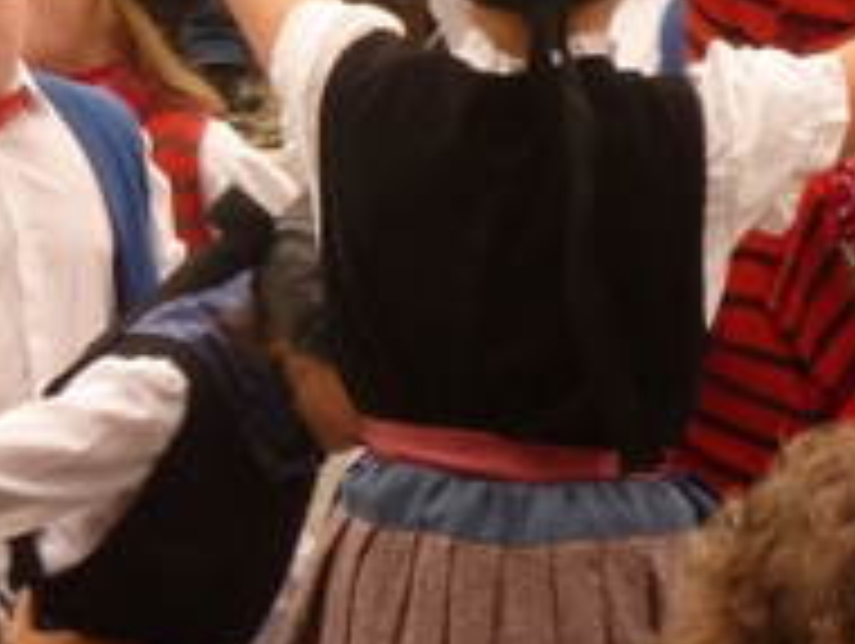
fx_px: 9868
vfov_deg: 3.7
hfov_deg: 5.0
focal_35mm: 399
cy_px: 68
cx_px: 126
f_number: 4.5
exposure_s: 1/200
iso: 80
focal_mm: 25.9
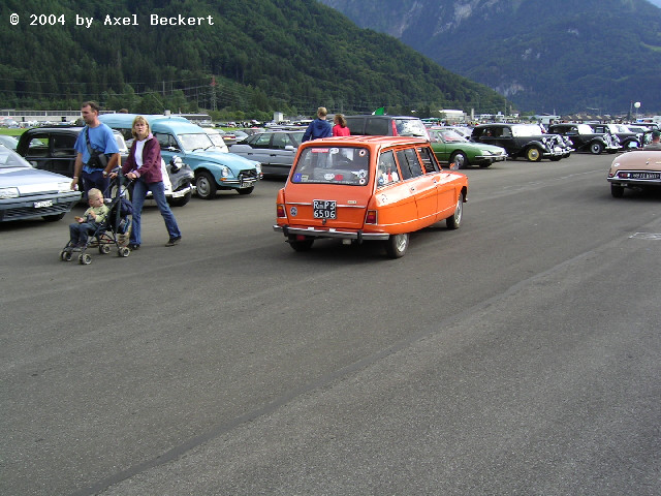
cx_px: 330
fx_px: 687
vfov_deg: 39.7
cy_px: 248
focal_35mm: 36
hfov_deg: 51.4
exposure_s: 1/141
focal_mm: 5.6
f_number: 4.8
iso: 50
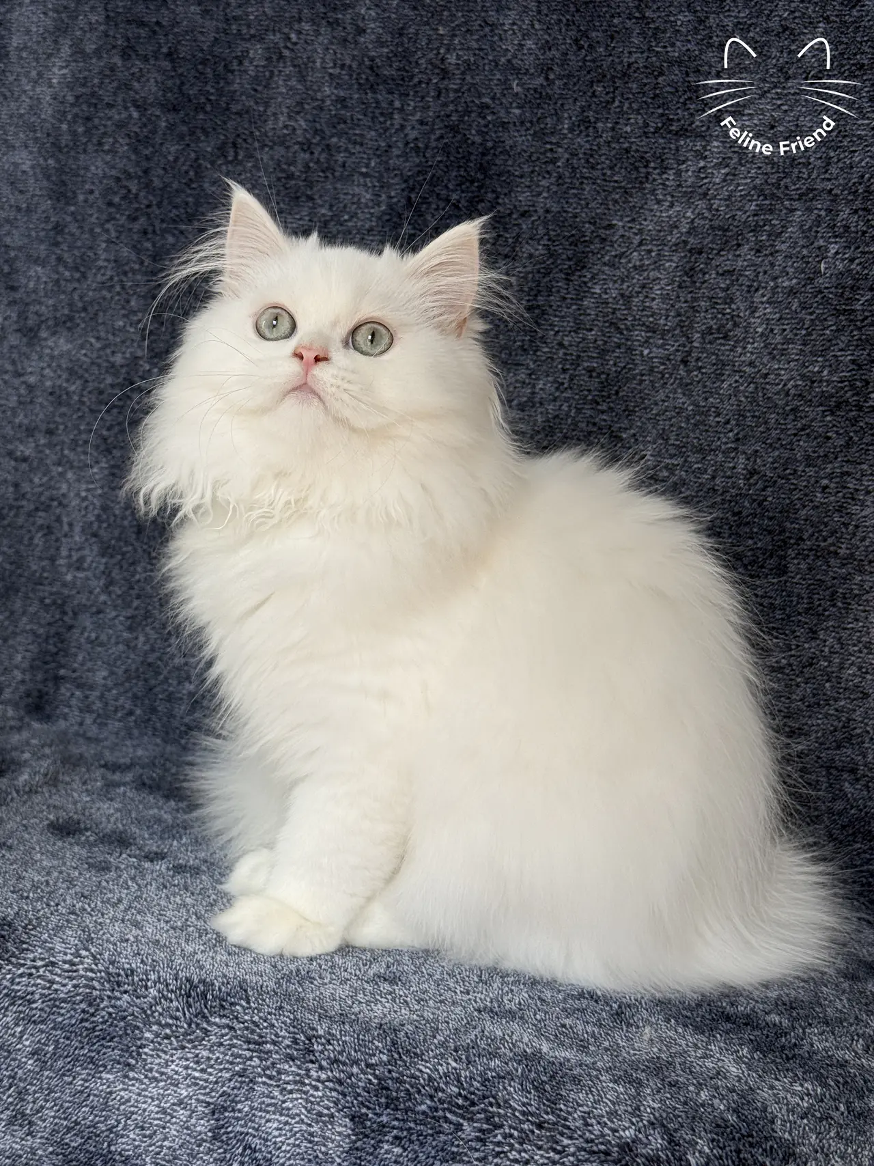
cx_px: 437
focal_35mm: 48
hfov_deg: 30.3
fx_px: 1616
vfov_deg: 39.7
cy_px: 583
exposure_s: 1/256
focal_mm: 6.76
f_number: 1.78
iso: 64
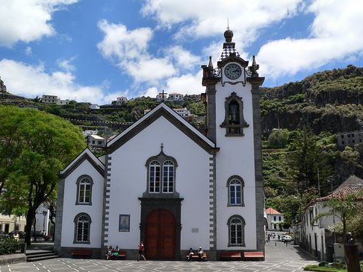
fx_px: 388
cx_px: 183
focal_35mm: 37
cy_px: 139
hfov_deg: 50.1
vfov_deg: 38.7
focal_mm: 6
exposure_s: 1/500
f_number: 5.2
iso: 80
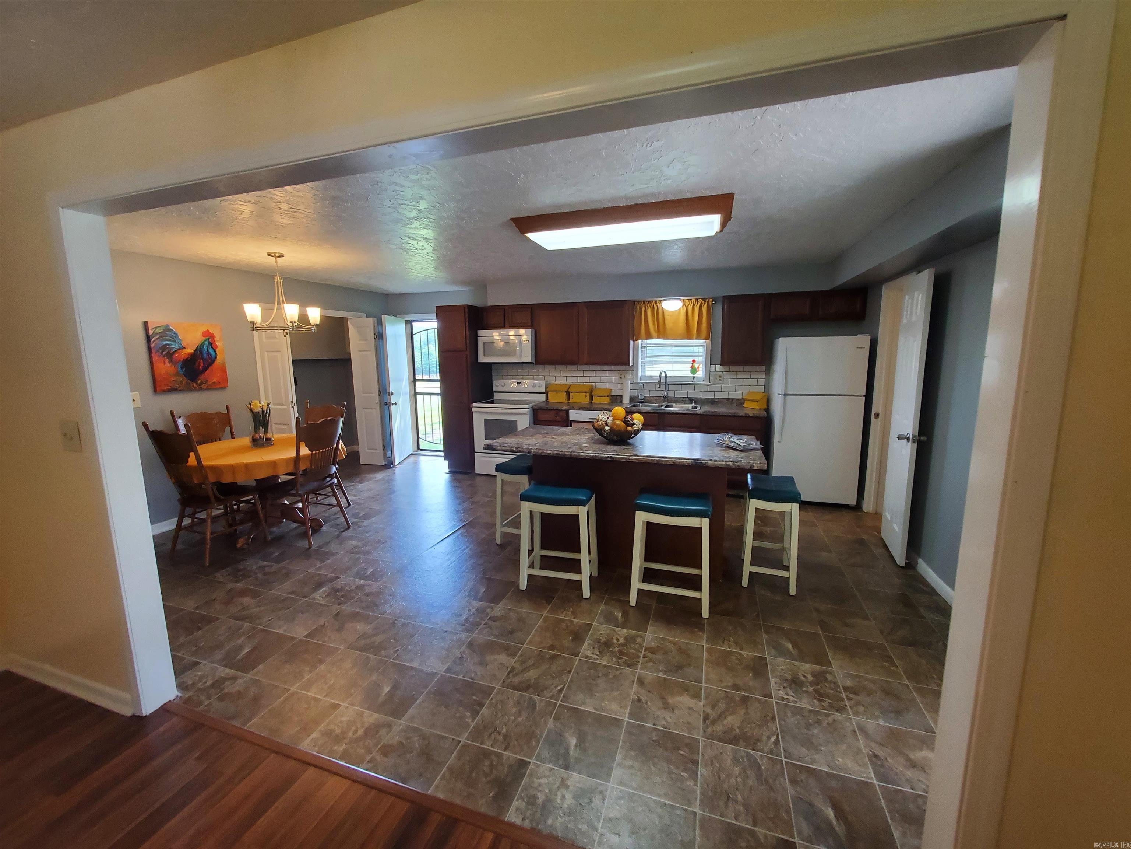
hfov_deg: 106.2
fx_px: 425
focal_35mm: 13
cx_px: 566
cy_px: 424
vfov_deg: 89.9
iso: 160
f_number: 2.2
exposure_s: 1/60
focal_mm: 1.8
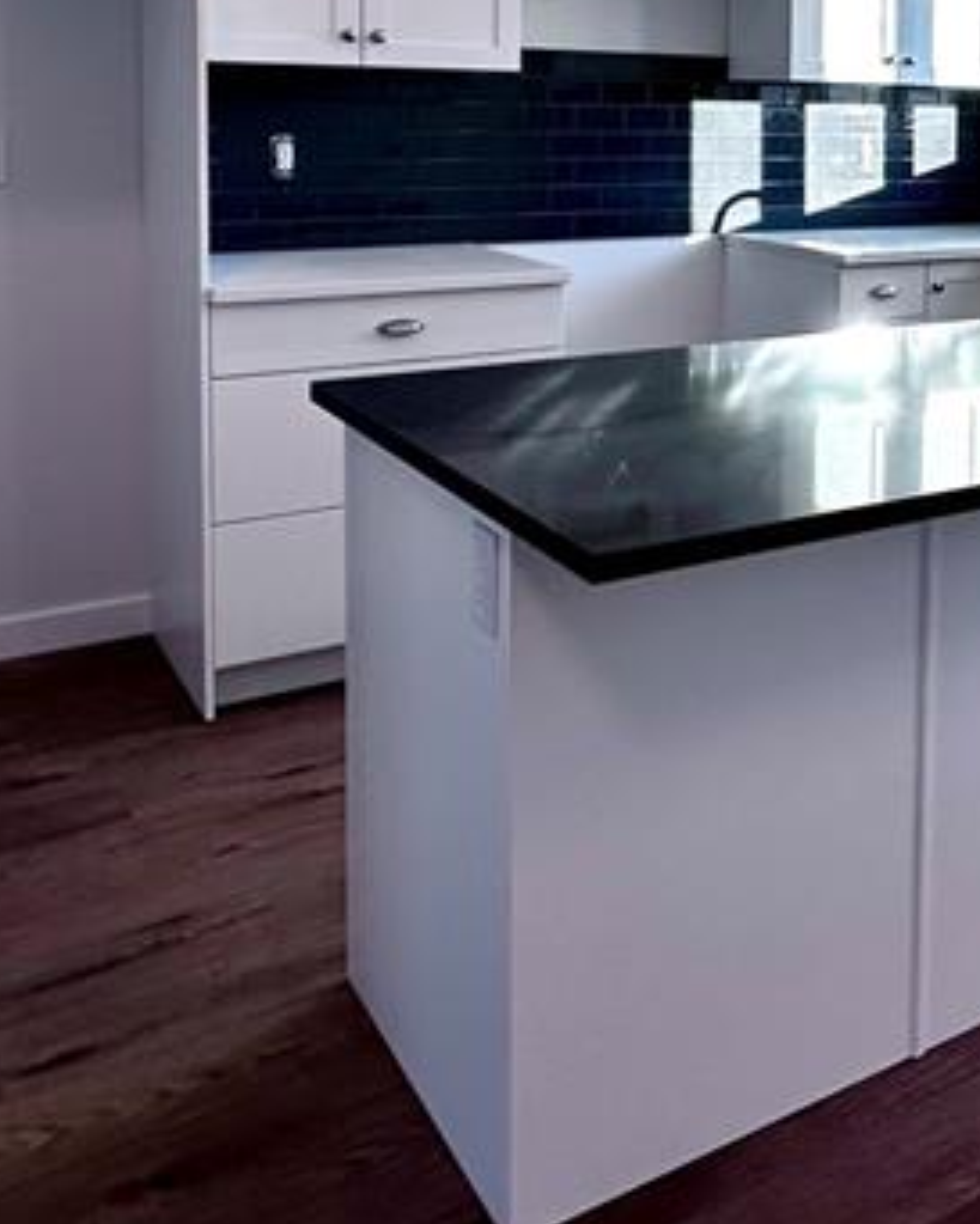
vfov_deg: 42.2
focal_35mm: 41
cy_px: 197
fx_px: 1486
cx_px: 976
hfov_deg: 33.4
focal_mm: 2.22
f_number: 2.2
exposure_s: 1/181
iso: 40
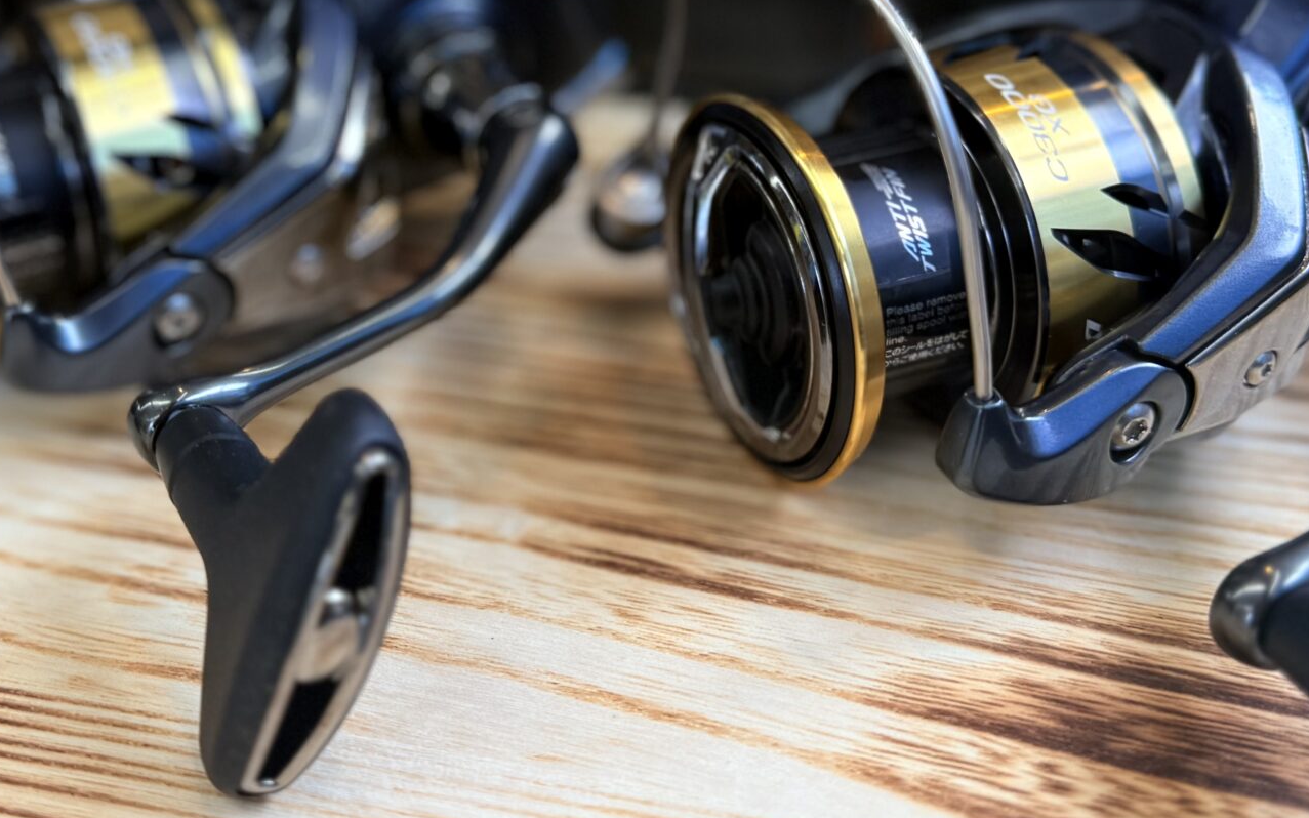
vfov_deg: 25.1
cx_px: 445
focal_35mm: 51
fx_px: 1819
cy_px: 219
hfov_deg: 39.1
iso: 64
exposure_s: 1/121
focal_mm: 6.76
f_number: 1.78
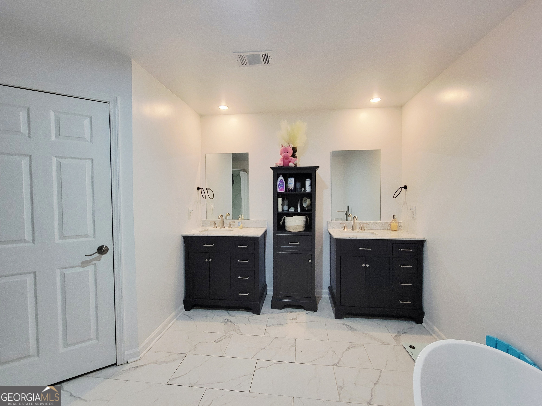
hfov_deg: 106.2
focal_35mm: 13
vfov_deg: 89.9
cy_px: 203
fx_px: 204
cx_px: 271
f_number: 2.2
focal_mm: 2.2
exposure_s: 1/60.2
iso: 250
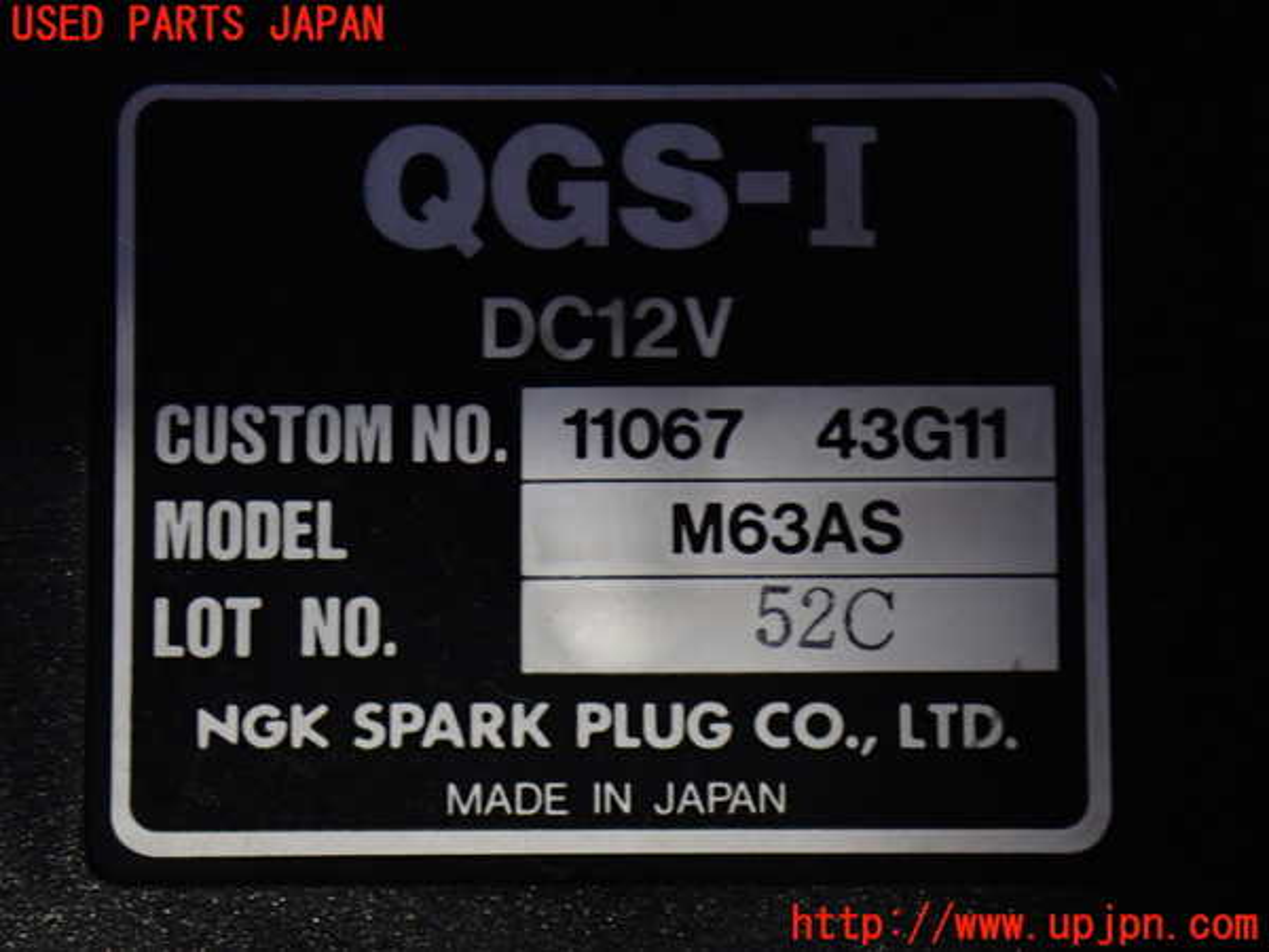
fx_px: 3446
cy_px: 476
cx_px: 634
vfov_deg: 15.7
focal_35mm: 94
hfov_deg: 20.9
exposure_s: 1/60
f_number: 4.7
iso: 800
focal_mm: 16.79
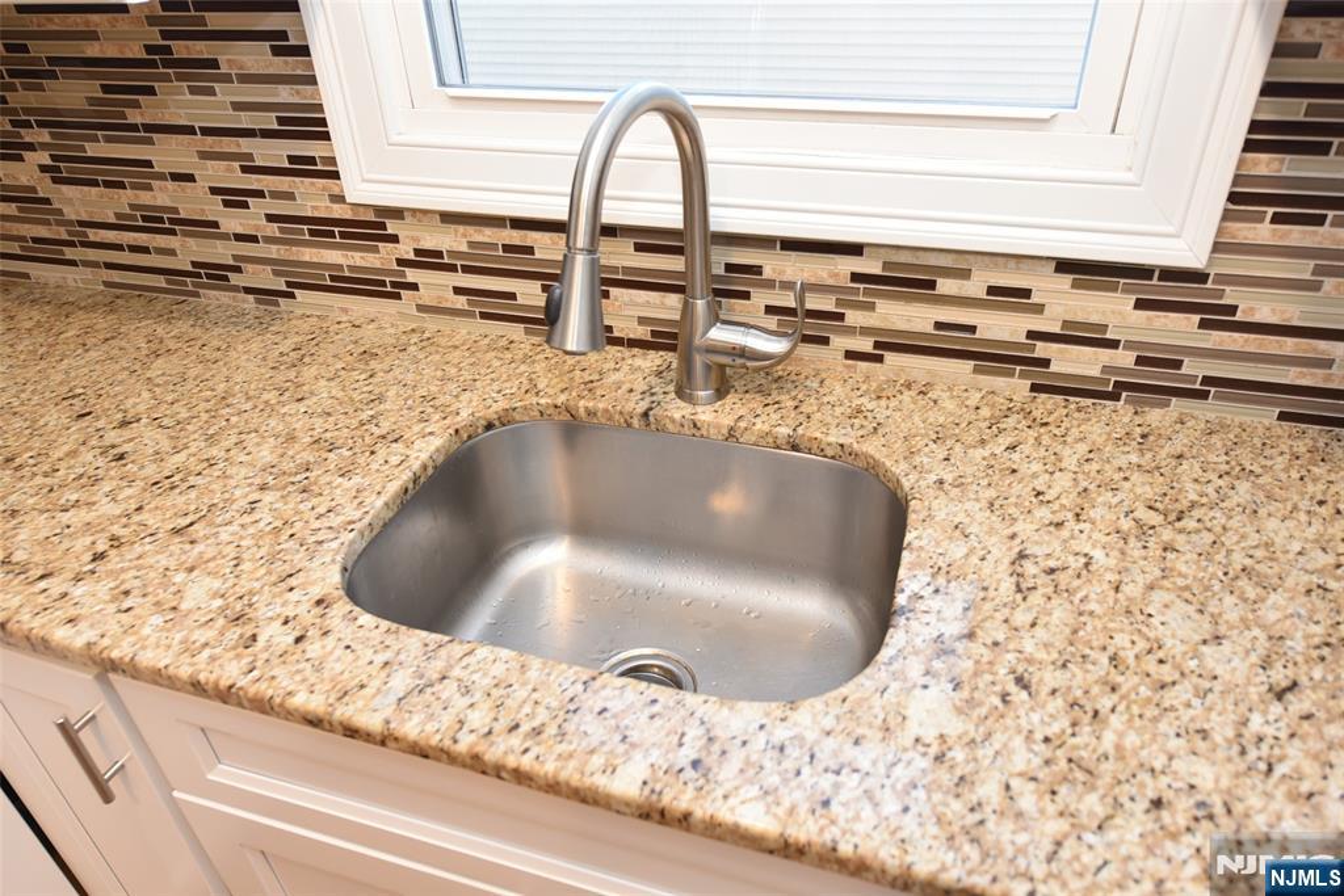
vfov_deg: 53.1
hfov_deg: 73.7
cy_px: 448
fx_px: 896
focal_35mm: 24
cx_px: 672
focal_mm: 24
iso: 800
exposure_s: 1/60
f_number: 4
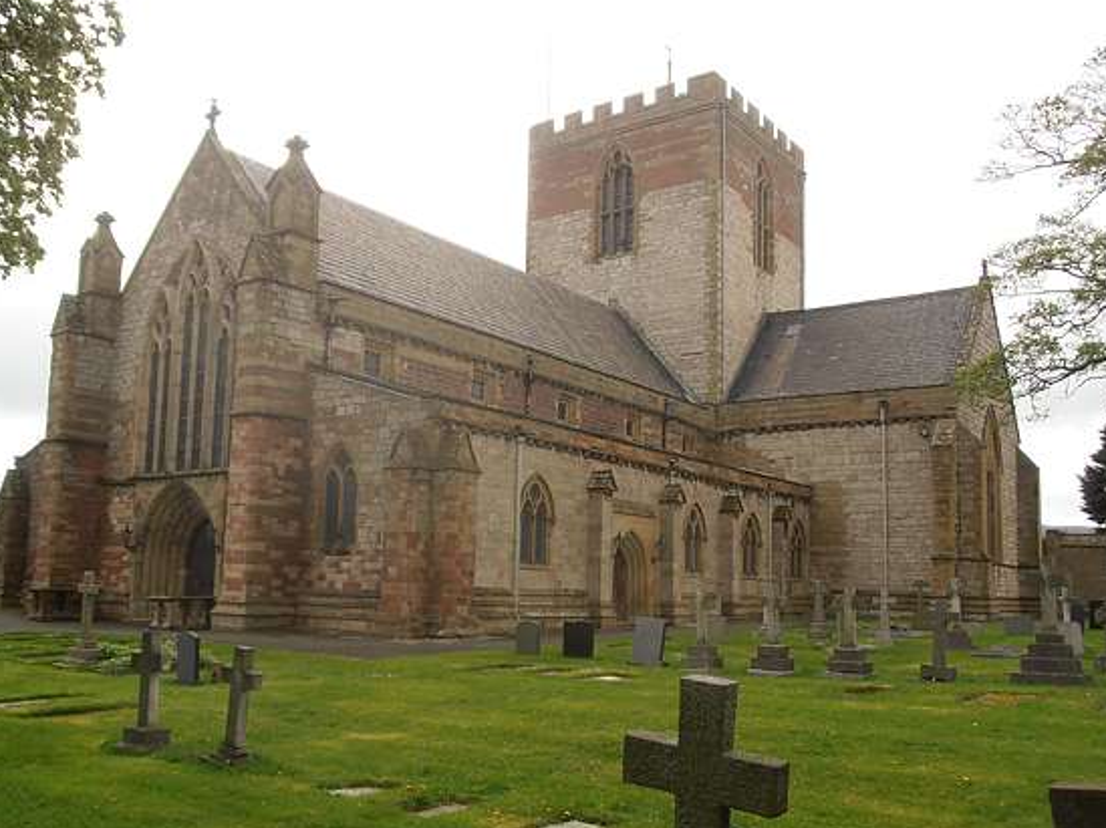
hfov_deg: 52.6
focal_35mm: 35
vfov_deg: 40.6
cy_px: 451
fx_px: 1118
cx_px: 504
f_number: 3.5
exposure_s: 1/250
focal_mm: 5.25
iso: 80
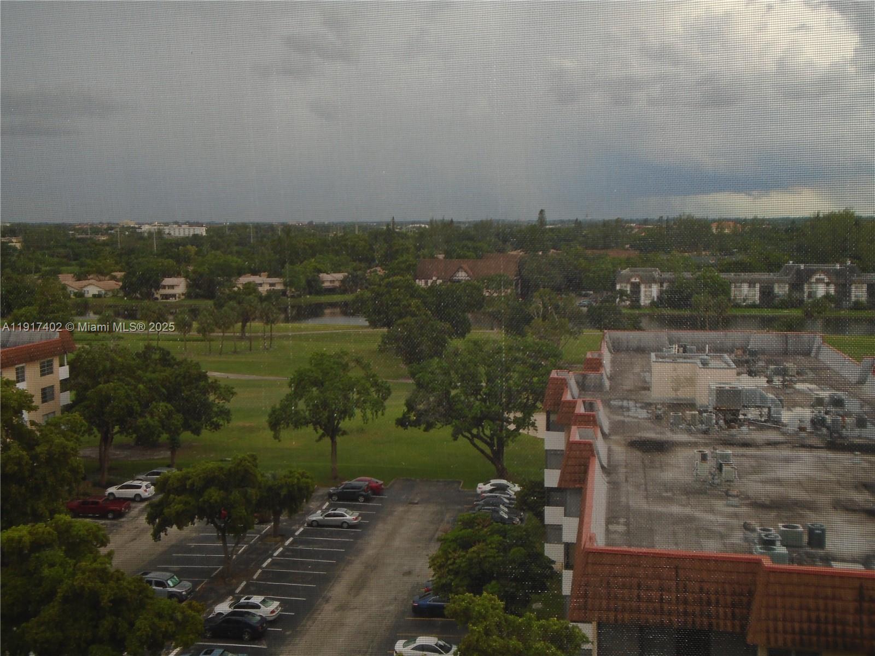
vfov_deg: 34.3
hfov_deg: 44.8
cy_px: 328
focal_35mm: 42
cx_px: 438
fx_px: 1062
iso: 100
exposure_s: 1/80
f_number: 4.1
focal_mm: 7.4
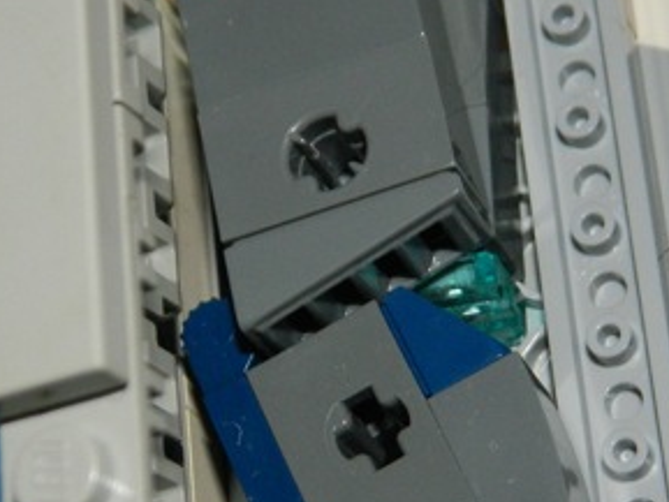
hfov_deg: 15.2
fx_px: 2513
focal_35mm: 130
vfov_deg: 11.4
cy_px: 409
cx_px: 338
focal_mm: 8.4
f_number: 10.2
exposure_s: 1/50
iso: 200
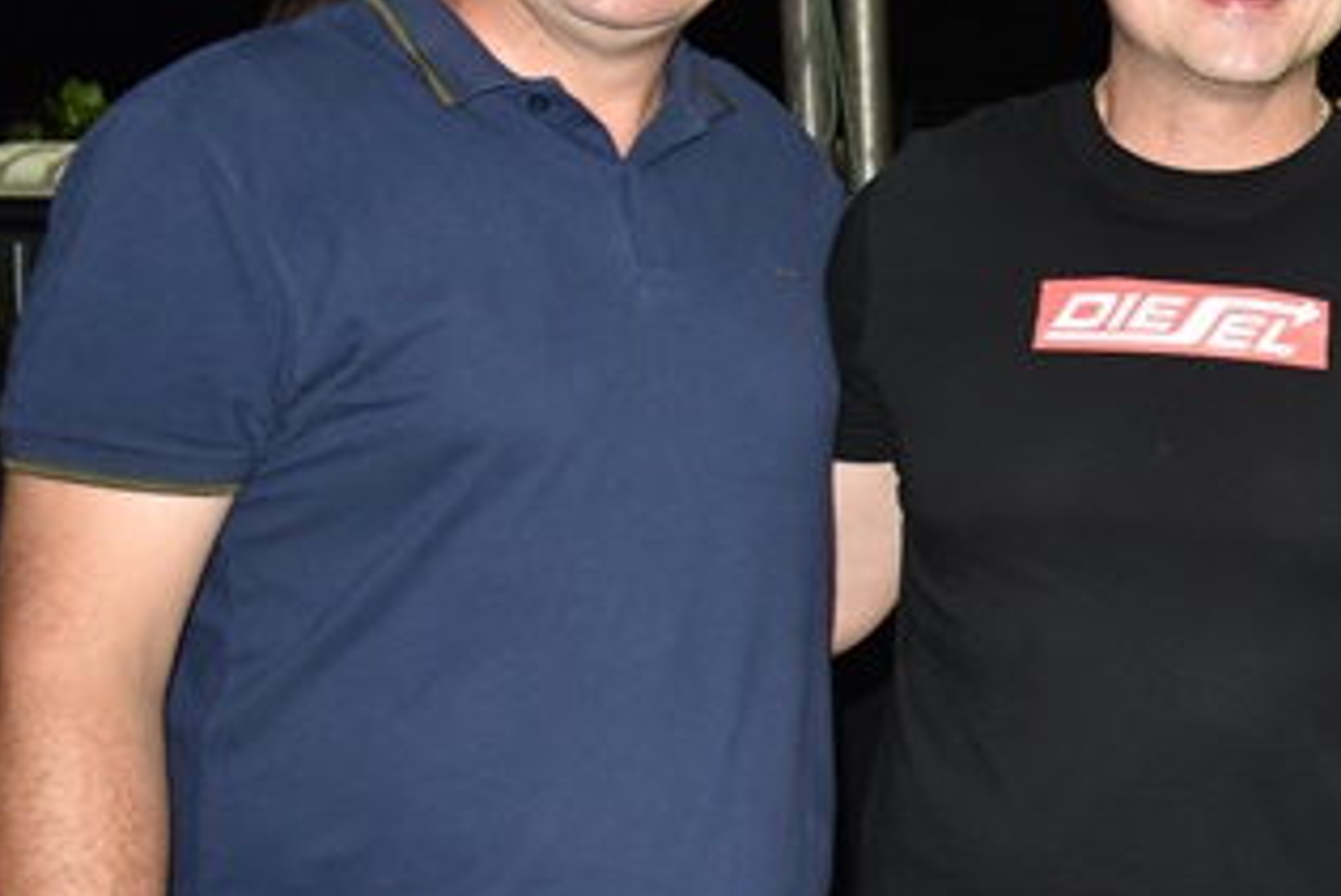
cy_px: 312
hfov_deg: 21.7
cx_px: 1591
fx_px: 3252
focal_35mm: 87
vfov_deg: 15.7
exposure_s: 1/100
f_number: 4.5
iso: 1250
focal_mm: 23
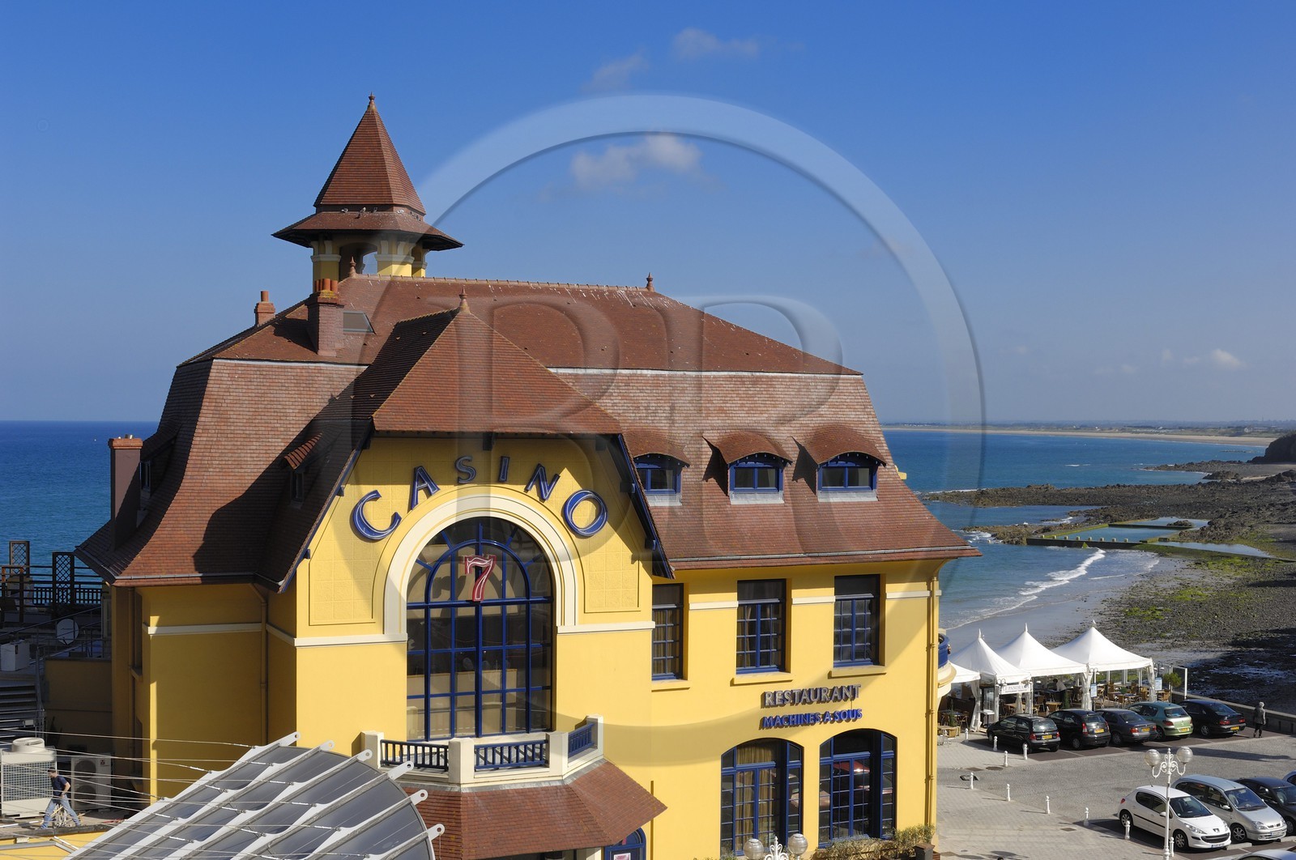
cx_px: 648
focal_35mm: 42
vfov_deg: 31.8
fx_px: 1510
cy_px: 430
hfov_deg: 46.5
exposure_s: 1/160
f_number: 10
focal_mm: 28
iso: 100
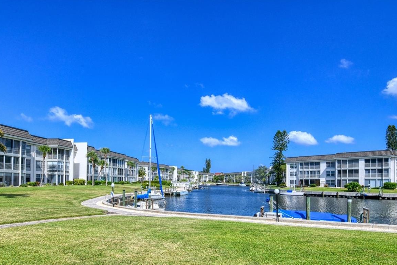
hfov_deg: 78.6
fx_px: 242
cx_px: 198
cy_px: 181
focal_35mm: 22
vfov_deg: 55.7
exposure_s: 1/1000
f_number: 16
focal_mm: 16
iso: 640
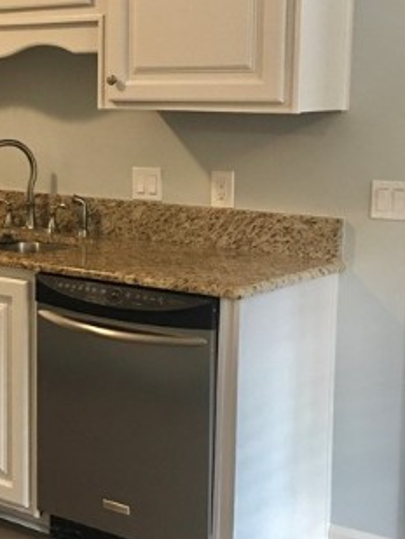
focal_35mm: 72
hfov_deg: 19.5
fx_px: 1122
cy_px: 222
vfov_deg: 27.0
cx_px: -54
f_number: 2.2
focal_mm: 4.15
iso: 64
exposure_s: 1/15
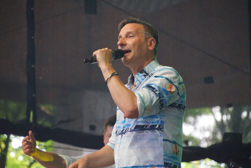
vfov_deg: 4.6
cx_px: 126
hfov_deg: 6.9
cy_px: 84
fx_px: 2092
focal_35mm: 300
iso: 3200
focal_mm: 200
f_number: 6.3
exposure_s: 1/200
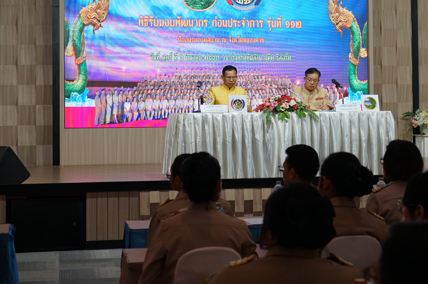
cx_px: 247
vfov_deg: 19.4
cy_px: 95
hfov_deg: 28.8
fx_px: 832
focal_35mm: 70
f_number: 5.6
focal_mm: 50
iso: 800
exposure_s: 1/80
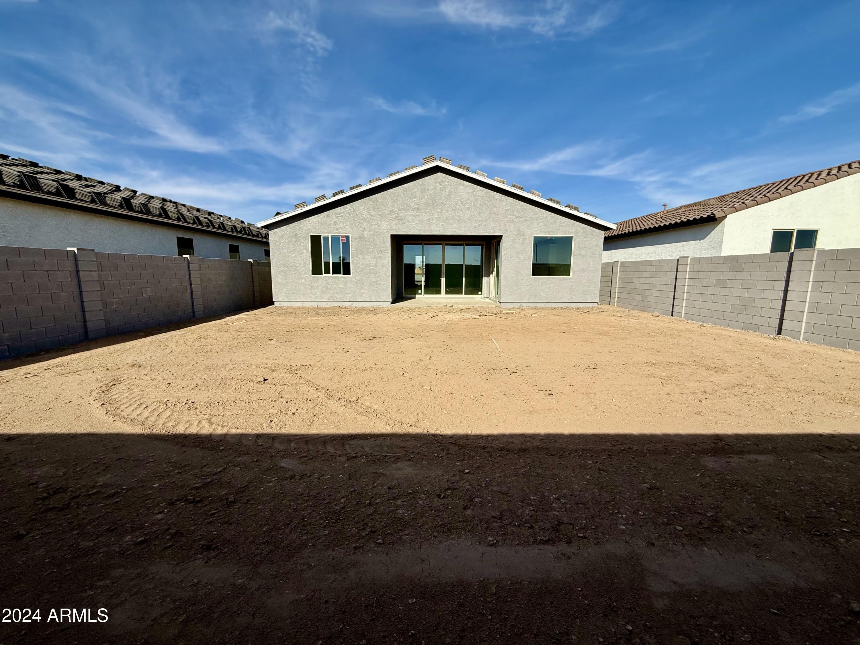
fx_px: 348
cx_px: 430
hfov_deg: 102.1
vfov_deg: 85.7
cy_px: 322
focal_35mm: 14
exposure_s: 1/3289
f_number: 2.2
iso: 50
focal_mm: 2.22
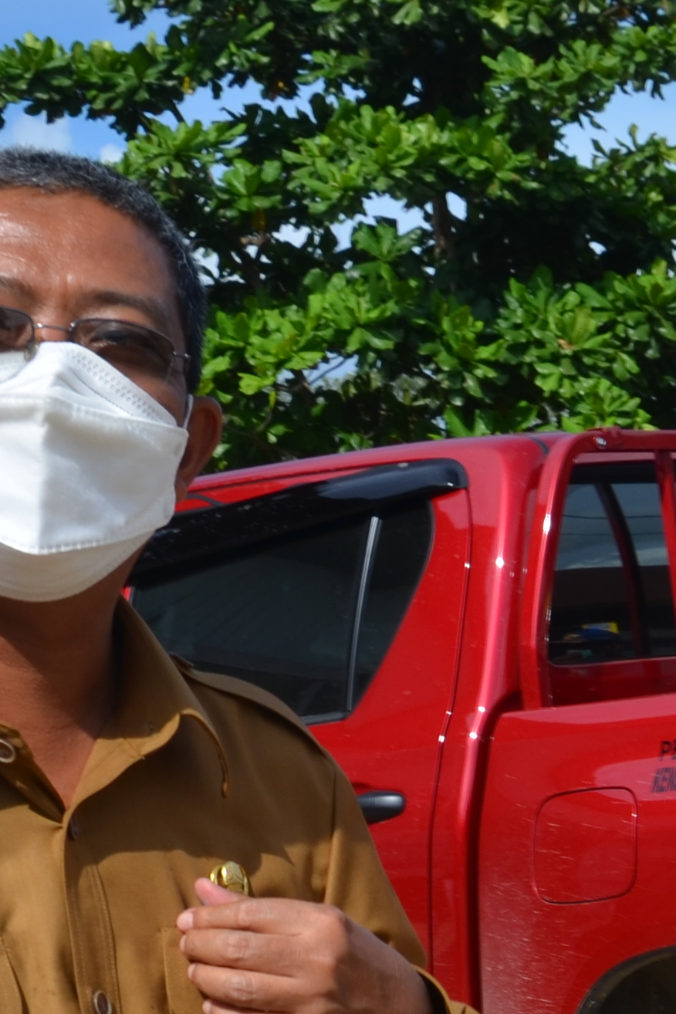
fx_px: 3320
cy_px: 1072
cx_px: 982
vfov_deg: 16.9
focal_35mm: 118
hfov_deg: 11.2
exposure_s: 1/250
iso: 100
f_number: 8
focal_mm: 21
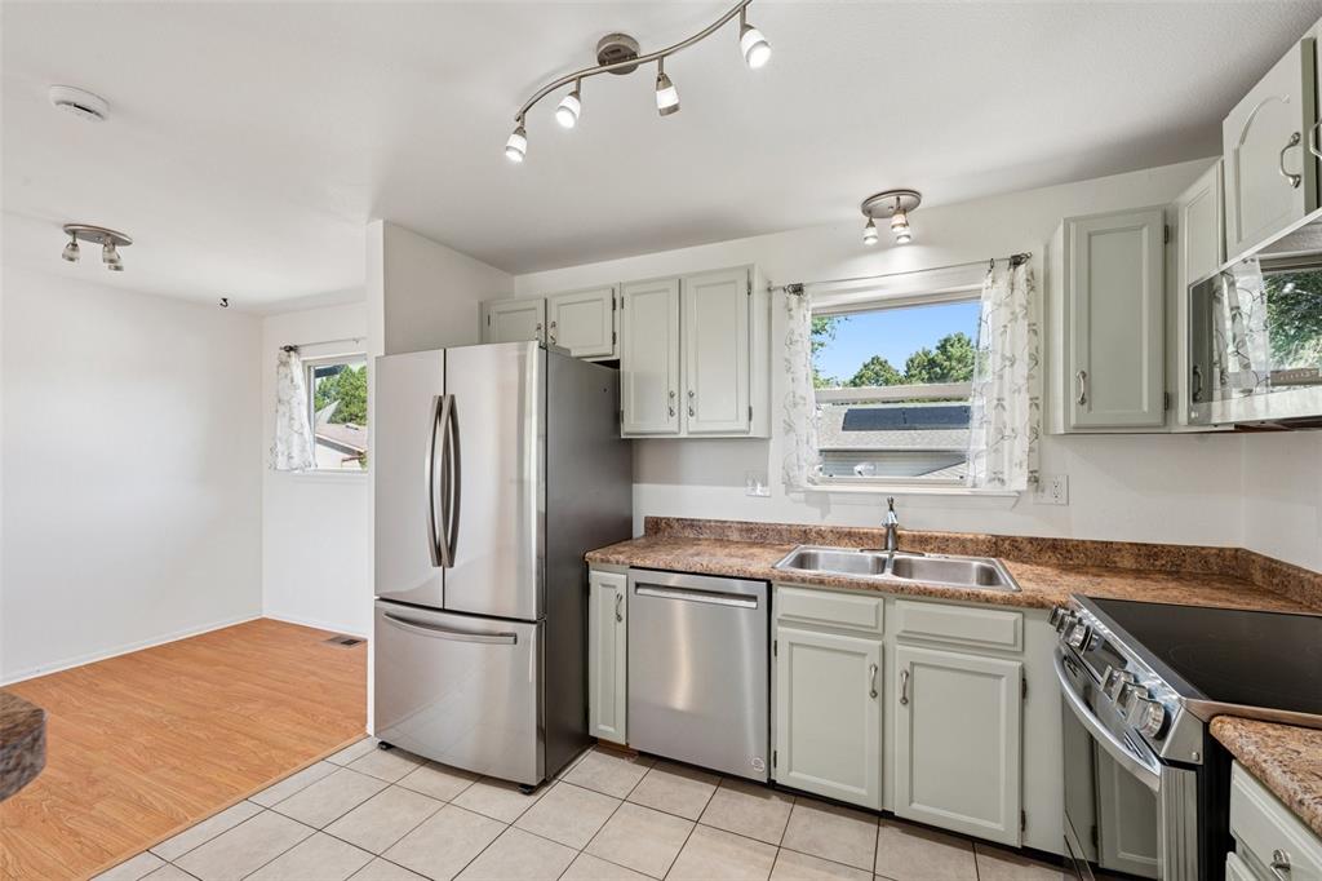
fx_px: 551
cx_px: 661
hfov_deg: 100.4
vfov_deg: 77.3
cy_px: 440
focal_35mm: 15
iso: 100
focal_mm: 15
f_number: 11
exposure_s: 1/2
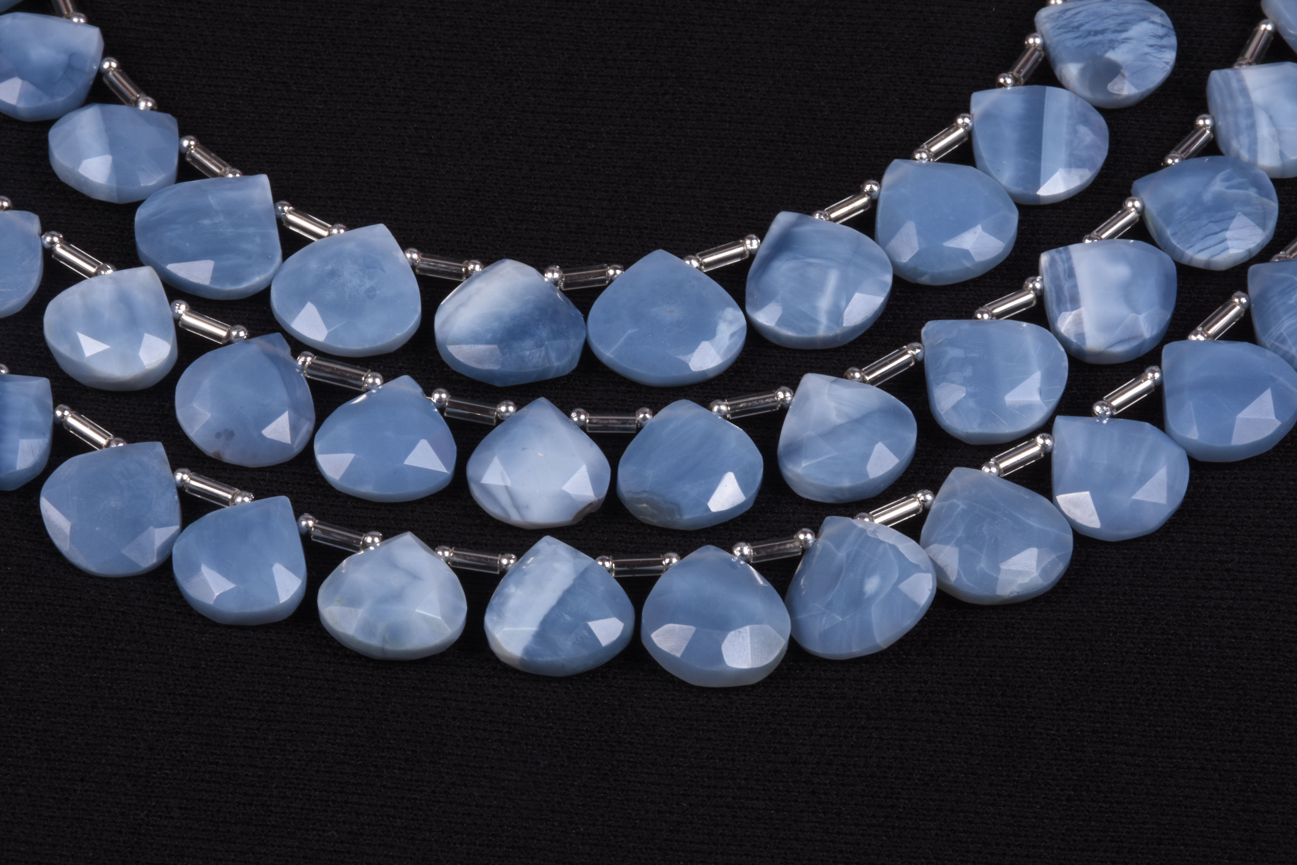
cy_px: 432
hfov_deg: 12.2
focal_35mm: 168
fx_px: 6052
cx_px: 648
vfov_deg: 8.2
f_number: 32
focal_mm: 112
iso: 250
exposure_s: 1/125
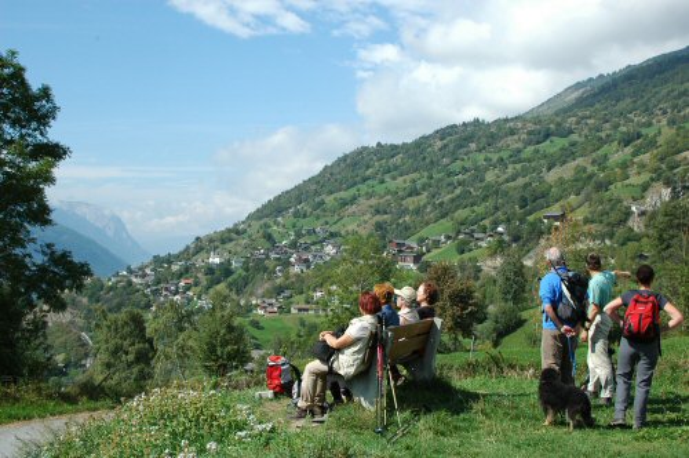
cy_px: 229
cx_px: 344
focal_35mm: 42
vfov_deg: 31.8
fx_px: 803
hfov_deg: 46.5
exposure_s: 1/250
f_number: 9
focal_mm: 28
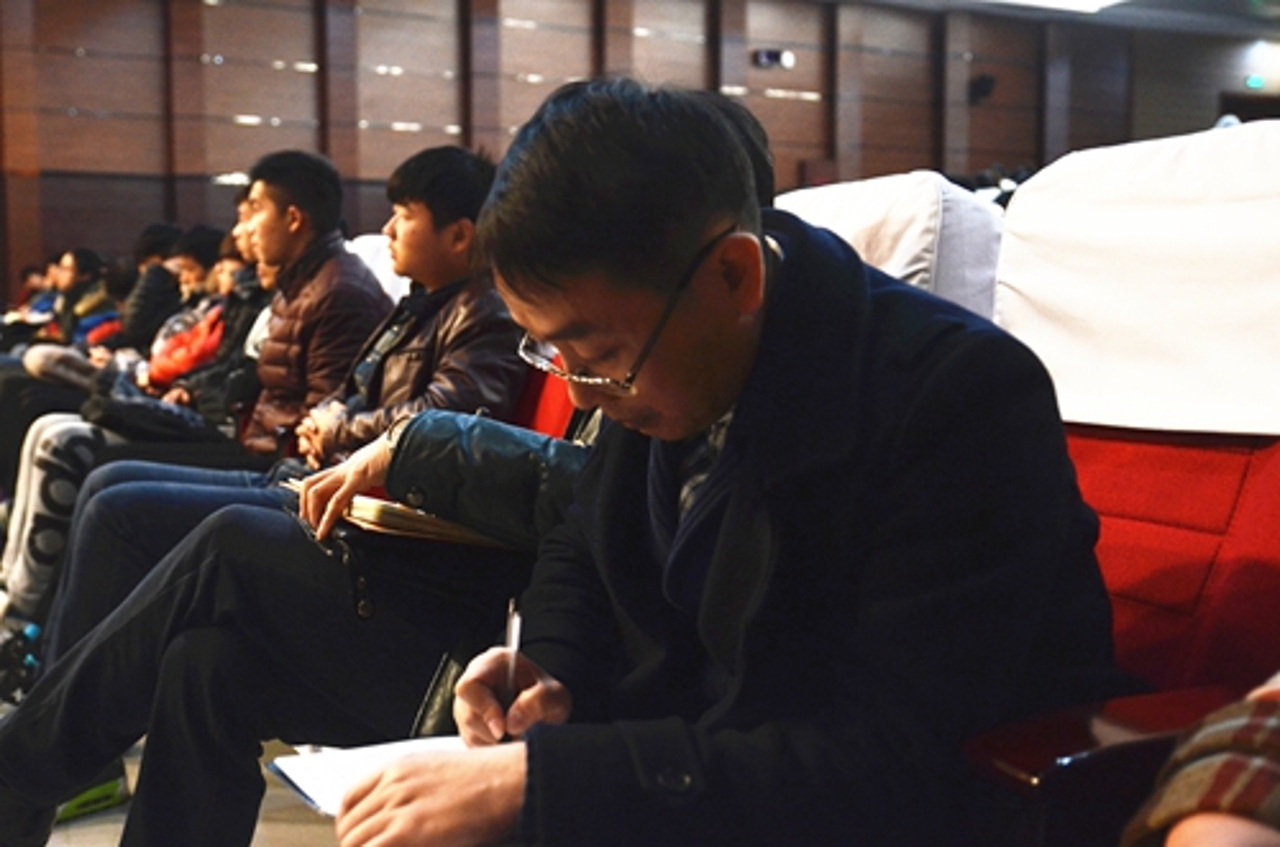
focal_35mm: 39
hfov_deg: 49.6
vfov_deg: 34.1
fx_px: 1384
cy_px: 424
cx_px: 640
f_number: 2.8
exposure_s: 1/80
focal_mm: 26
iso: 1600
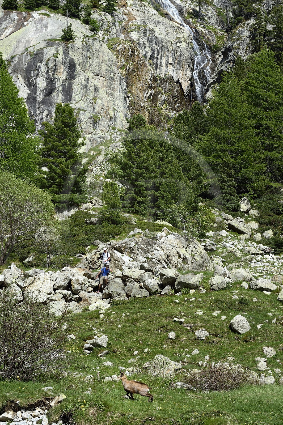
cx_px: 142
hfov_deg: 19.4
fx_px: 826
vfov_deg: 28.9
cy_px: 212
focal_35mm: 70
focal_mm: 70
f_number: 6.3
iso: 200
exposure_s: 1/500
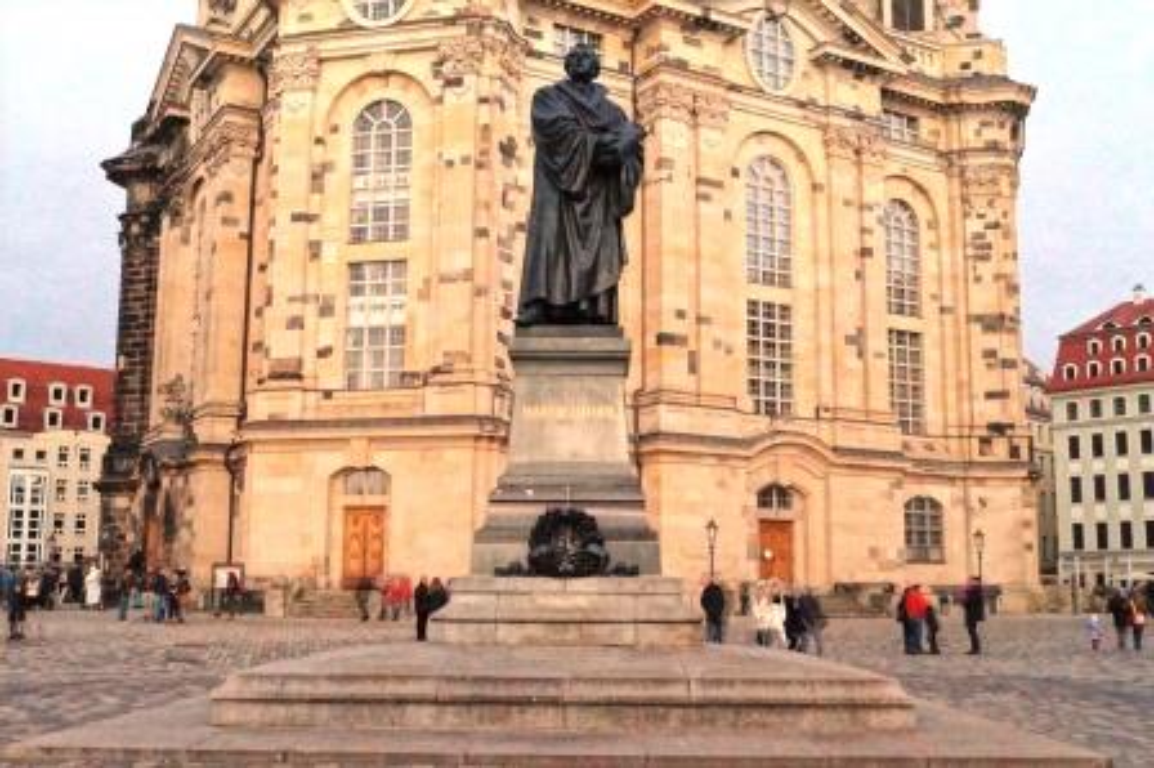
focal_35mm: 39
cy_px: 384
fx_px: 1249
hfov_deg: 49.6
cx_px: 577
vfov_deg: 34.2
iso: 16000
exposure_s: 1/2000
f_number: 20
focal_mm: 26
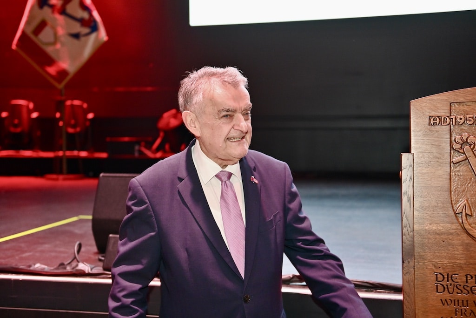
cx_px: 238
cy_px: 159
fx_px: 635
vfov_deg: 28.1
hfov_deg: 41.1
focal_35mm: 48
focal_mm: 48
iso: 1800
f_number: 2.8
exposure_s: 1/125
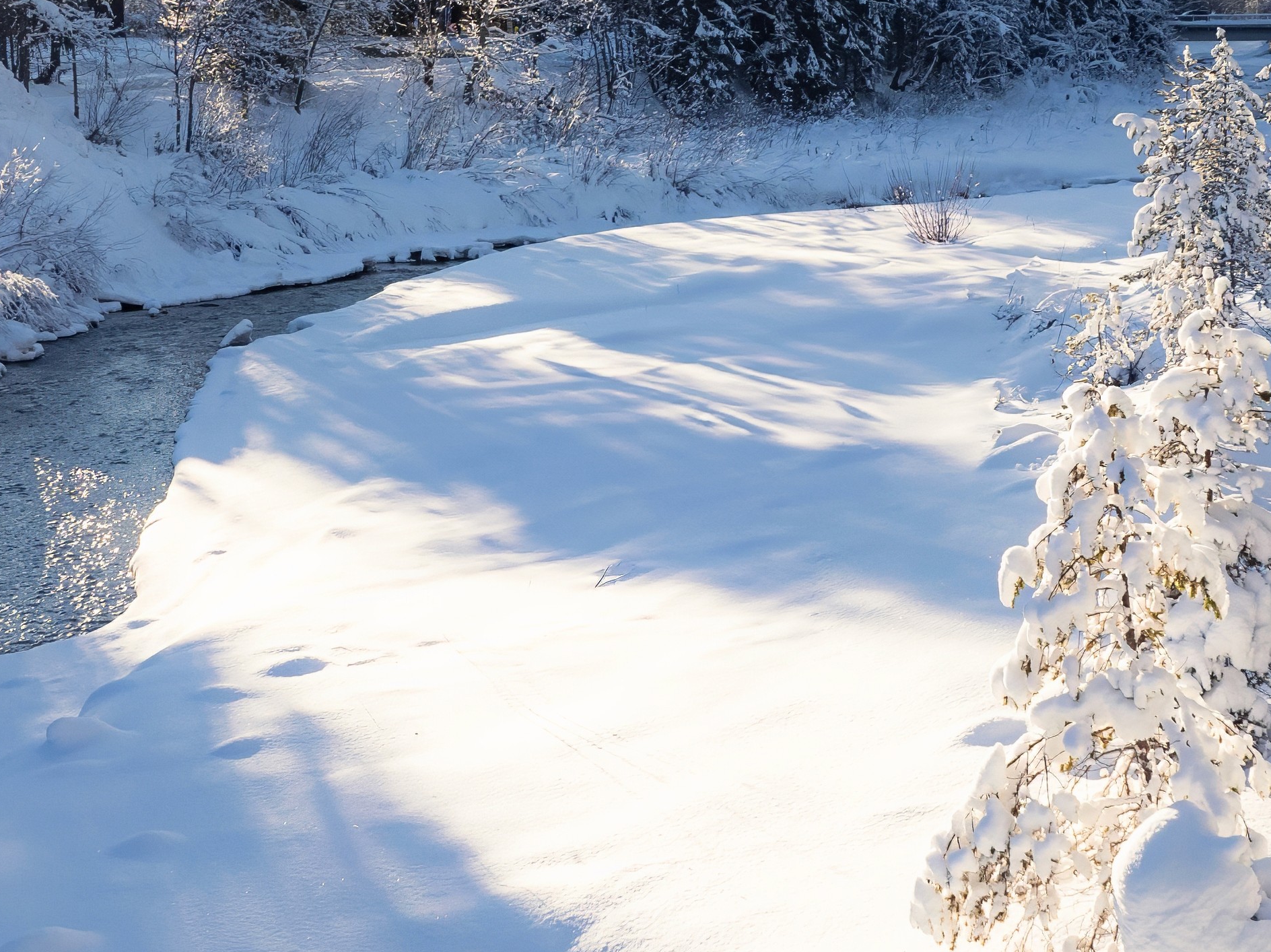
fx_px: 2459
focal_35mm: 67
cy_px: 343
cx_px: 721
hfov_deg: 29.0
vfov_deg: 21.9
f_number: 7.1
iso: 200
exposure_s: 1/50
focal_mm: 12.3
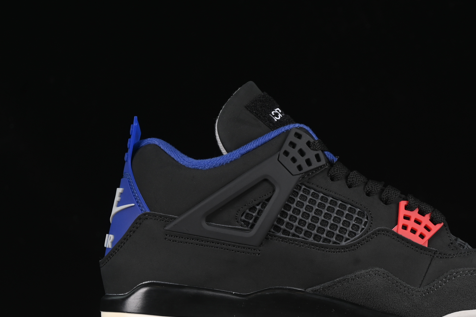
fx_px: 1428
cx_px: 327
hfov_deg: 18.9
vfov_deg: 12.7
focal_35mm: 108
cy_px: 218
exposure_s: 1/50
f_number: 6.3
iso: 160
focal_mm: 50
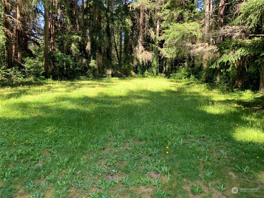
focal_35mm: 26
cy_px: 99
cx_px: 132
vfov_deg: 53.1
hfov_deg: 67.3
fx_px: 198
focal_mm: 4.25
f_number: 1.8
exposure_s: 1/122
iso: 32
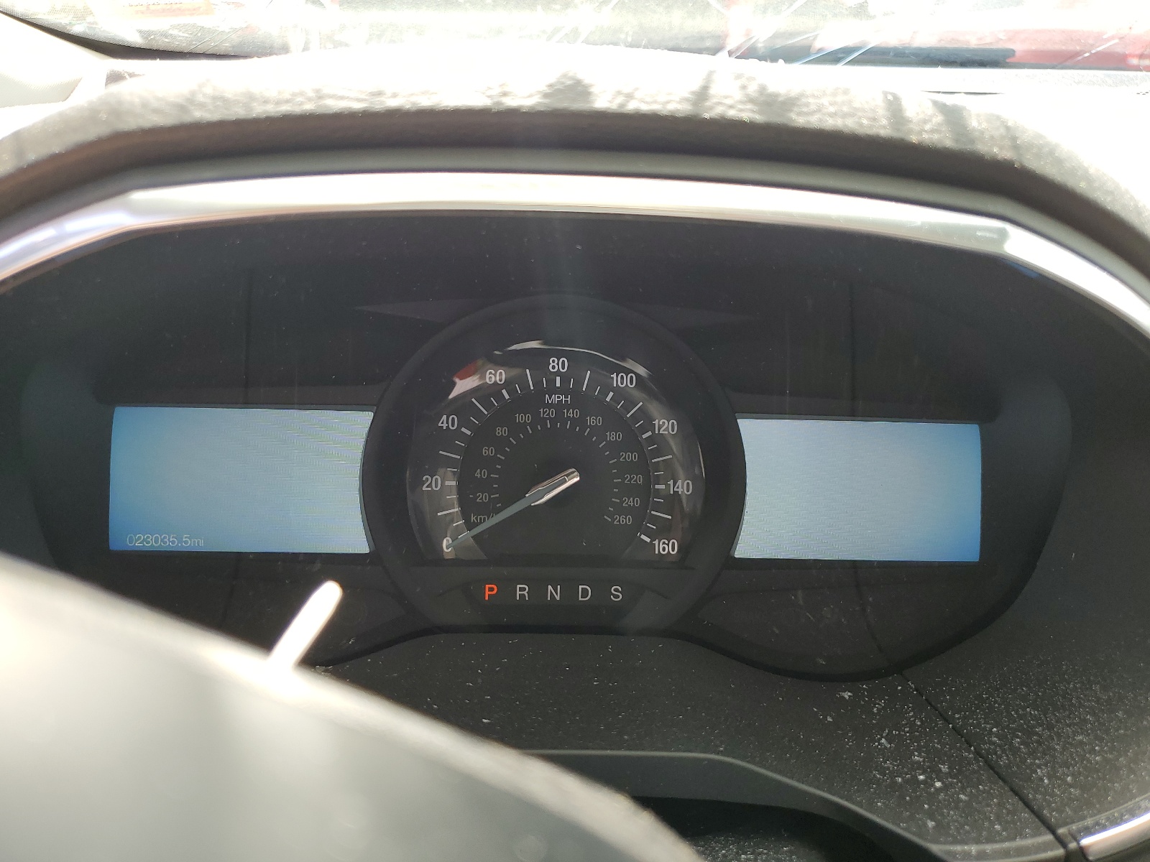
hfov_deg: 67.3
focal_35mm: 26
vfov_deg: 53.1
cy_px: 431
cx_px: 575
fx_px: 864
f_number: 1.5
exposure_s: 1/222
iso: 50
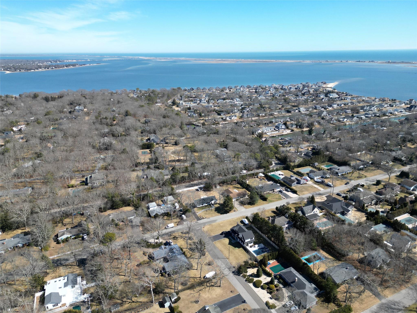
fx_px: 289
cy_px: 156
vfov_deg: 56.8
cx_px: 208
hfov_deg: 71.6
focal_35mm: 24
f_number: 1.7
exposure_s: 1/2000
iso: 100
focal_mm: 6.72
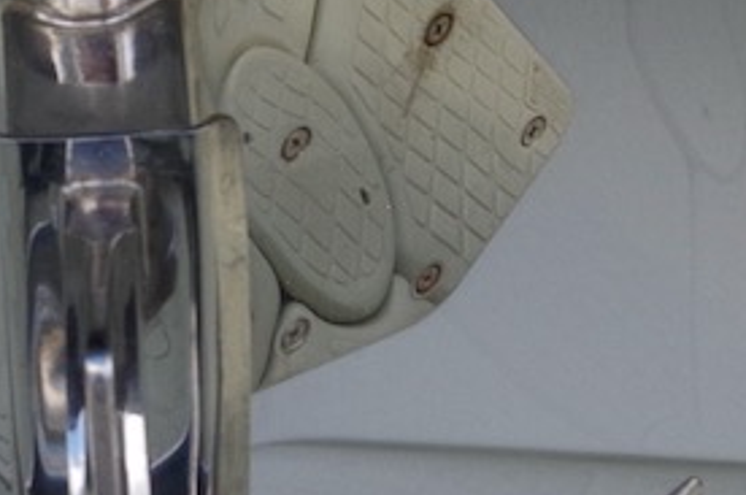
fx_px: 2979
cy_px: 411
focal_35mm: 144
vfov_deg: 9.5
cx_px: -70
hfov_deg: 14.0
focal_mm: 21
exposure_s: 1/400
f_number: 9
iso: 800
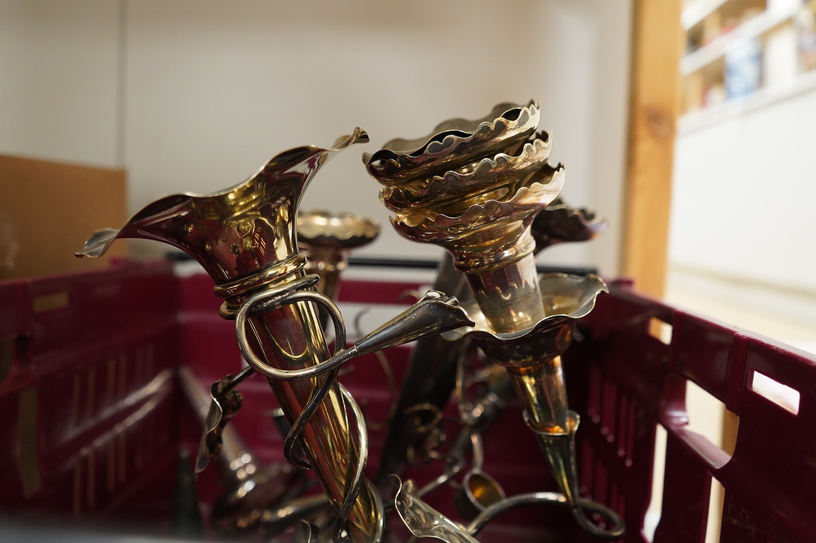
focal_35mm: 30
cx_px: 379
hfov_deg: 61.9
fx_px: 679
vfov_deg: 43.5
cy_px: 257
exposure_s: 1/125
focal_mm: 28
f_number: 4
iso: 3200
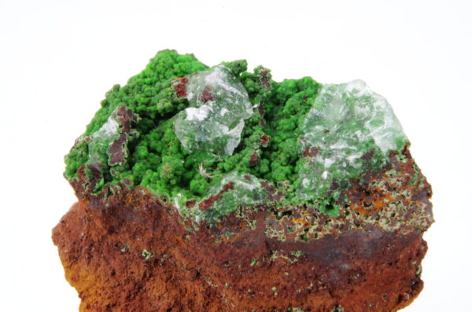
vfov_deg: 16.6
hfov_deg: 24.8
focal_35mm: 82
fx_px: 1073
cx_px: 236
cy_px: 156
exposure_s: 1/1.67
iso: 100
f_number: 5.6
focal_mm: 55
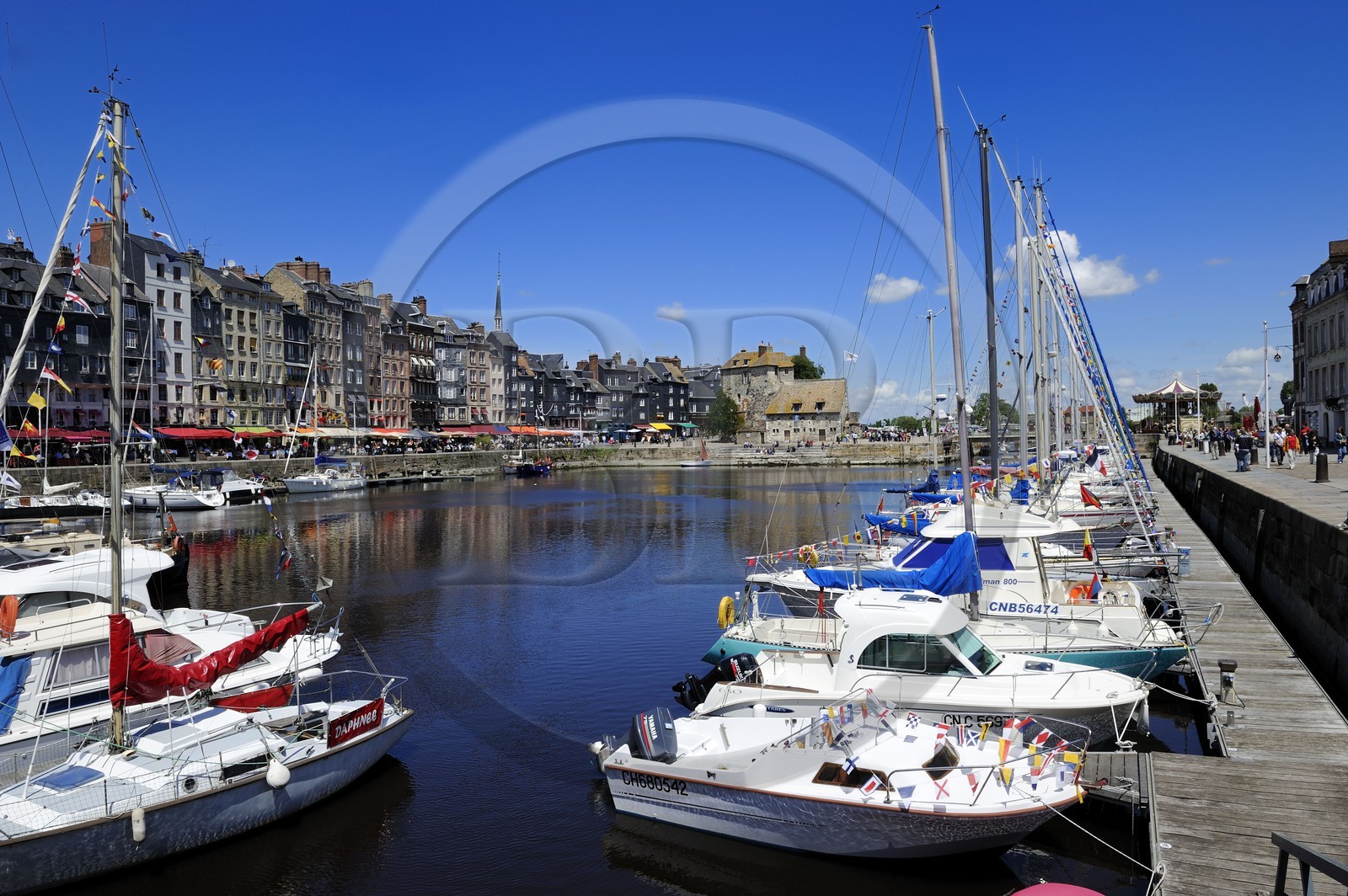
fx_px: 898
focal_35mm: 24
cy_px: 448
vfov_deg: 53.1
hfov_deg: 73.8
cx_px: 674
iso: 200
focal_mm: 24
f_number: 13
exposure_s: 1/250
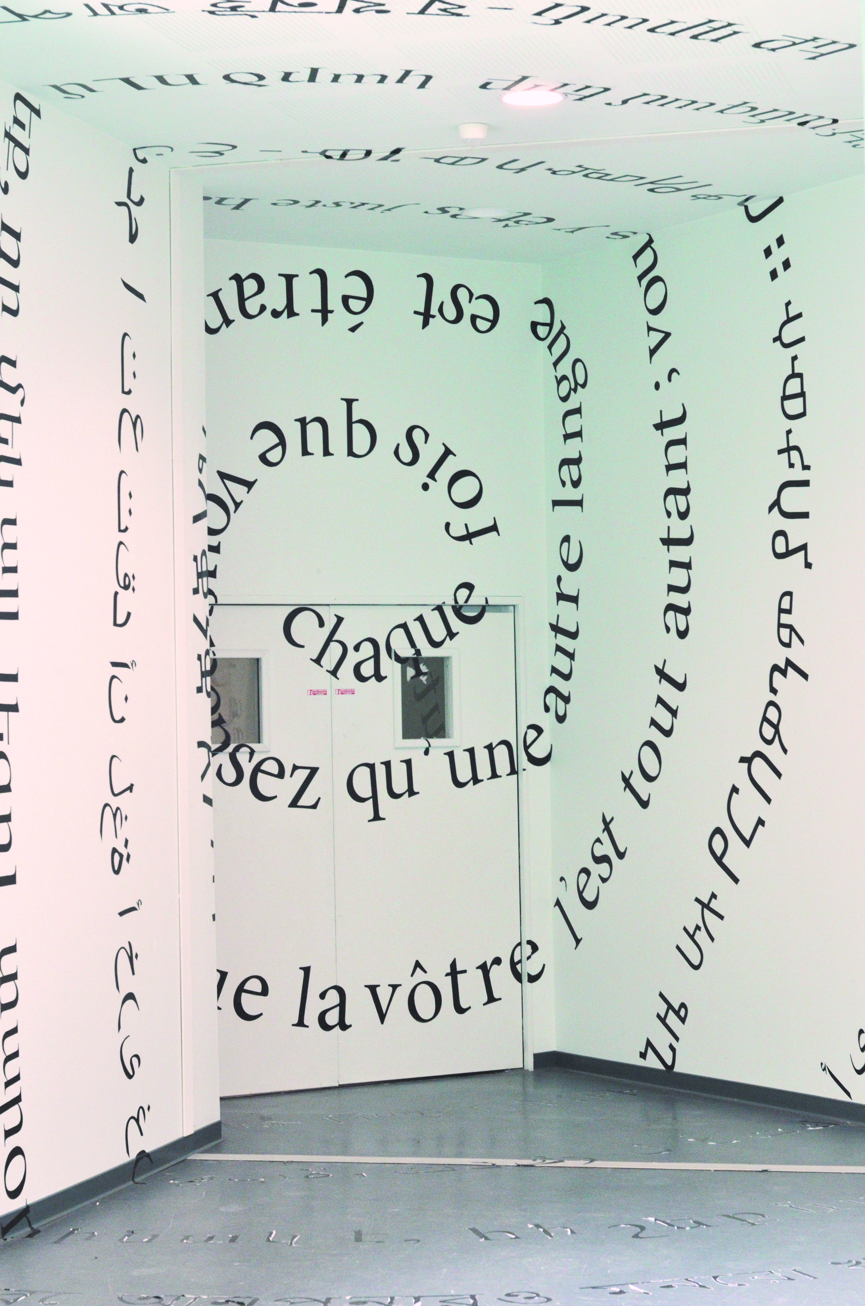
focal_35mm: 75
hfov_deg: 18.1
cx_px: 432
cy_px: 653
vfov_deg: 27.0
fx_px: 2715
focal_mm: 50
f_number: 6.3
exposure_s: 1/160
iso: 1600
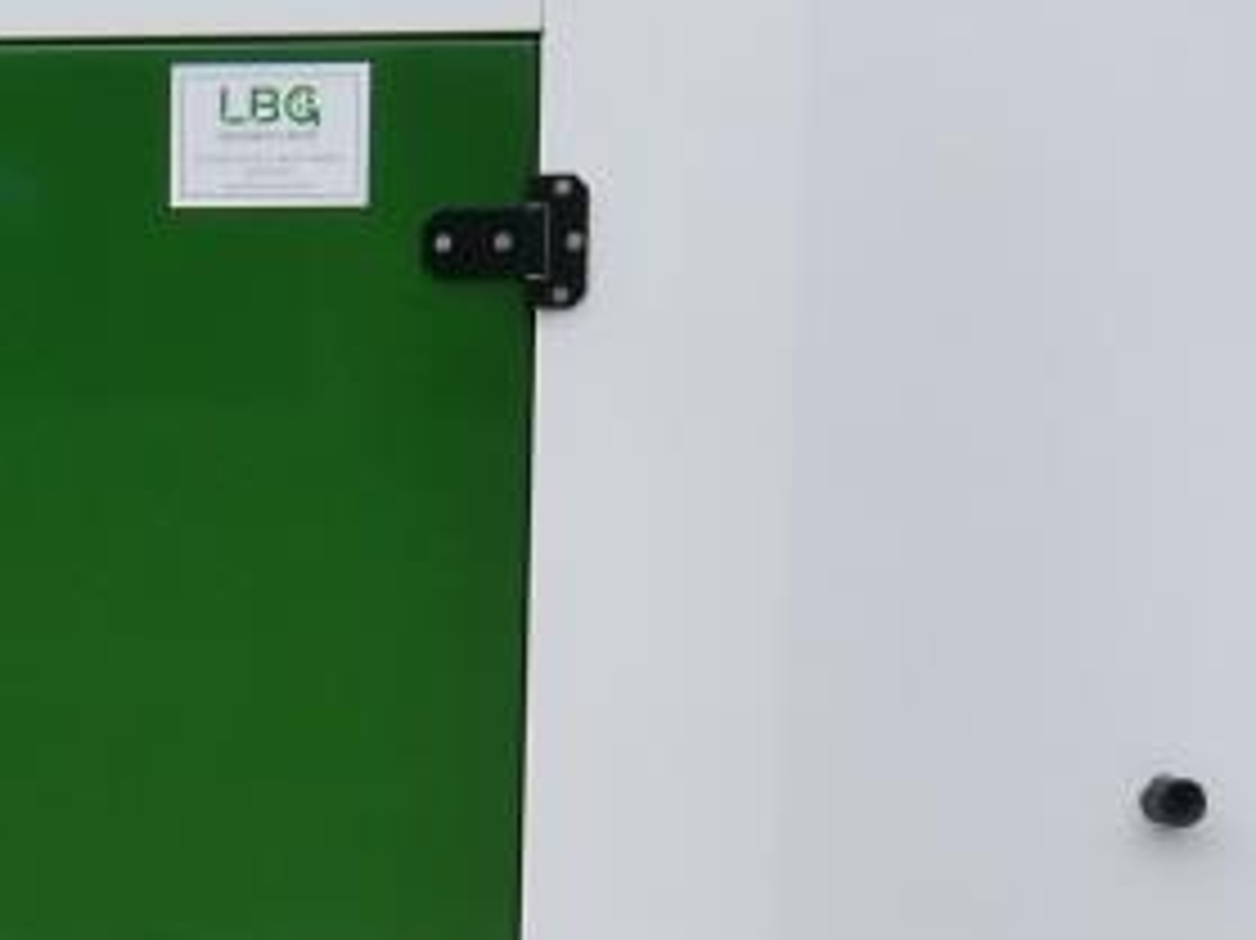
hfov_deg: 16.9
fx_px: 3990
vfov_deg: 13.2
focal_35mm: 110
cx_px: -360
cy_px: 994
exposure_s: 1/250
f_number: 5.6
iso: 160
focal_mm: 15
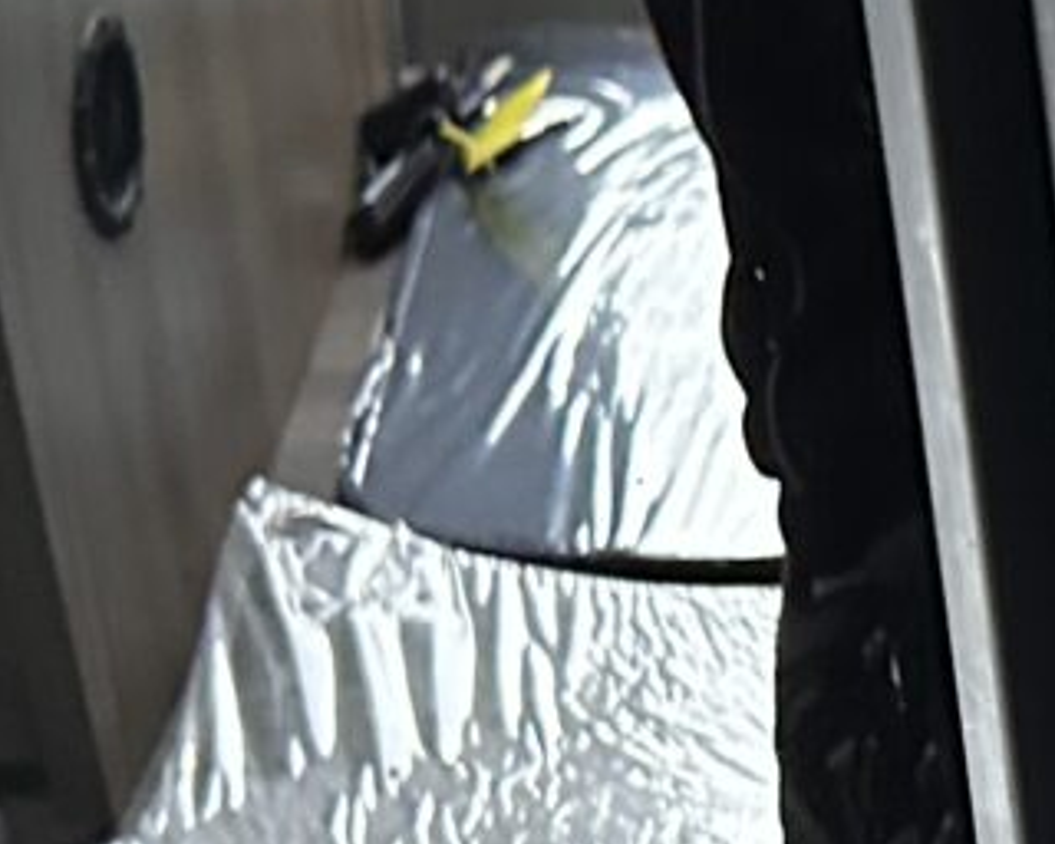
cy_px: 122
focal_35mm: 150
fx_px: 4684
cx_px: 2074
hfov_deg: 11.6
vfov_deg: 10.3
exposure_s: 1/60
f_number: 1.78
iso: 800
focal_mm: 6.86
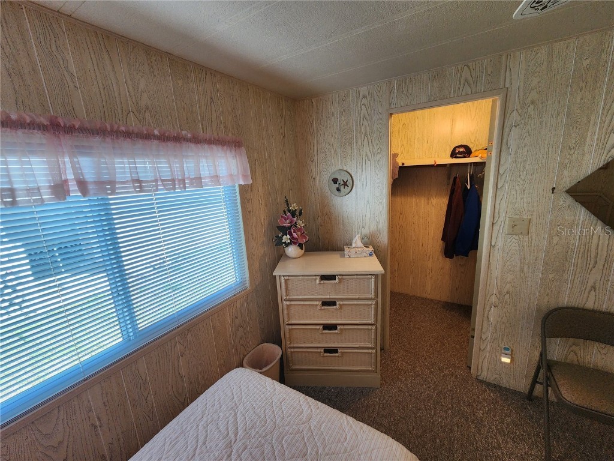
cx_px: 307
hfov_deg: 106.2
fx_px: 231
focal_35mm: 13
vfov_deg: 89.9
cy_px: 230
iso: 160
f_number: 2.2
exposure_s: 1/60
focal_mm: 2.2
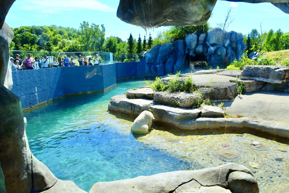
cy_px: 96
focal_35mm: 27
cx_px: 144
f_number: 9
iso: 200
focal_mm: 18
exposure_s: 1/320
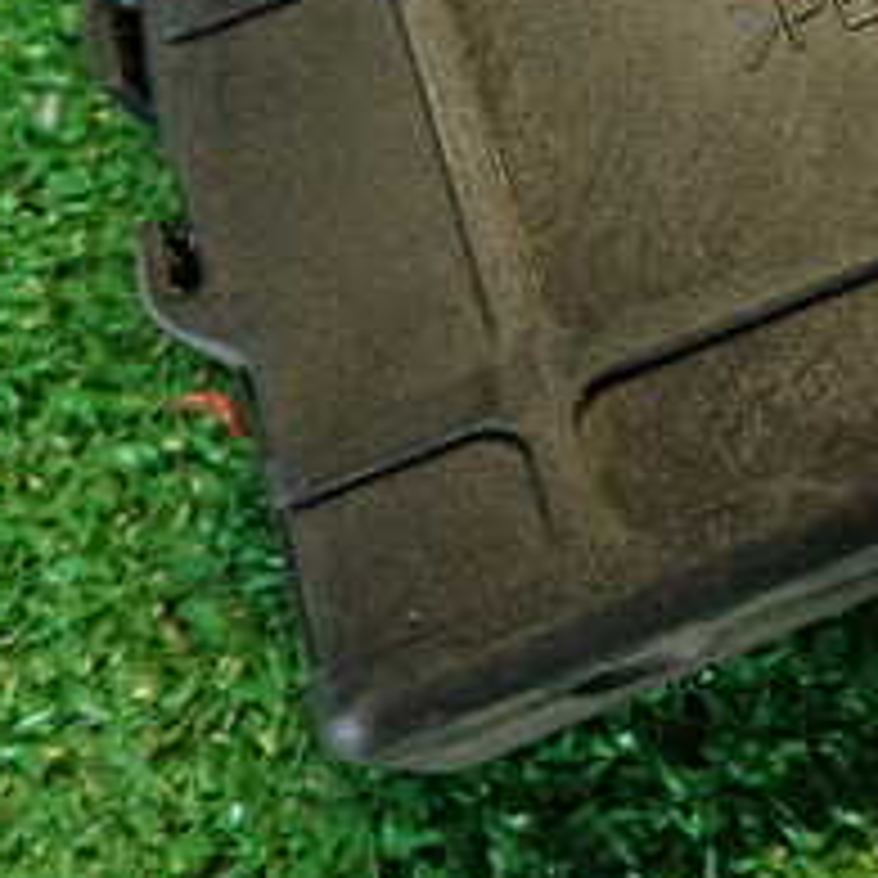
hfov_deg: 23.9
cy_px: -27
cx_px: 932
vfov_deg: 24.1
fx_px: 1951
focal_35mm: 68
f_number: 2
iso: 250
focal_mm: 4.5
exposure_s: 1/30
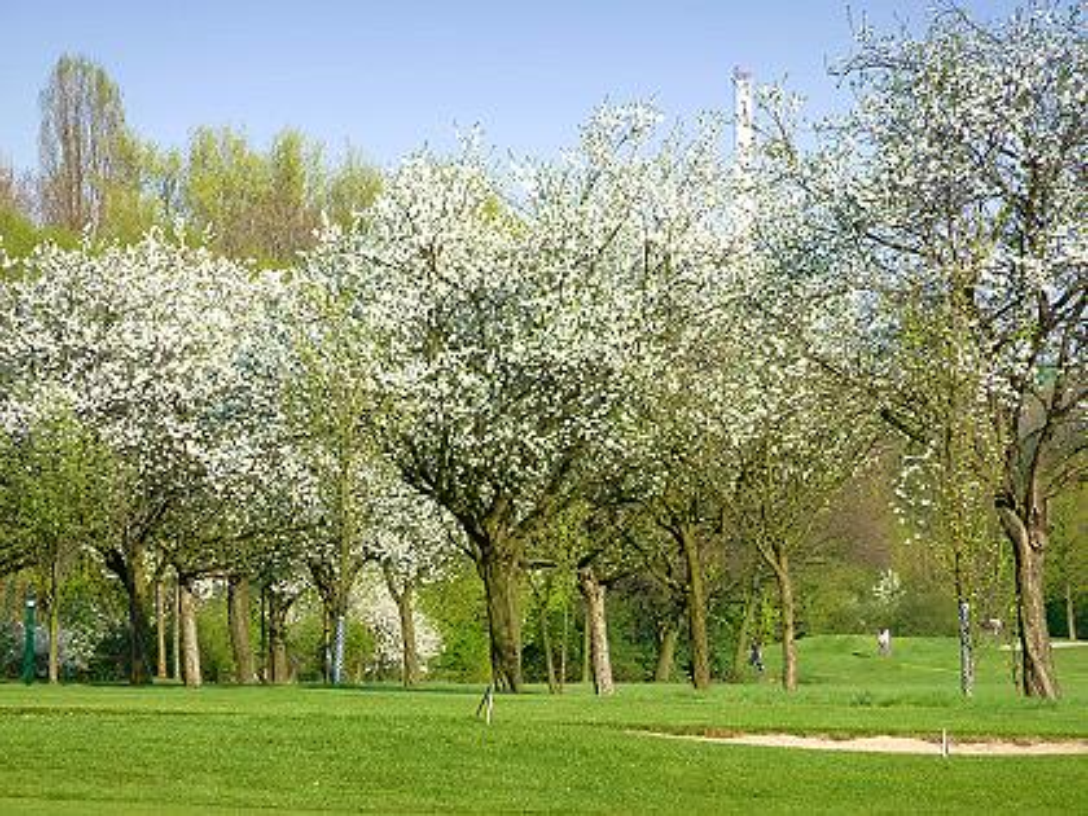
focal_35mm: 300
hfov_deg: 6.6
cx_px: 544
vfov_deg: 5.0
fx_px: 9429
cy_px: 408
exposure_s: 1/200
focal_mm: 49.2
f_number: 4.9
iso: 80
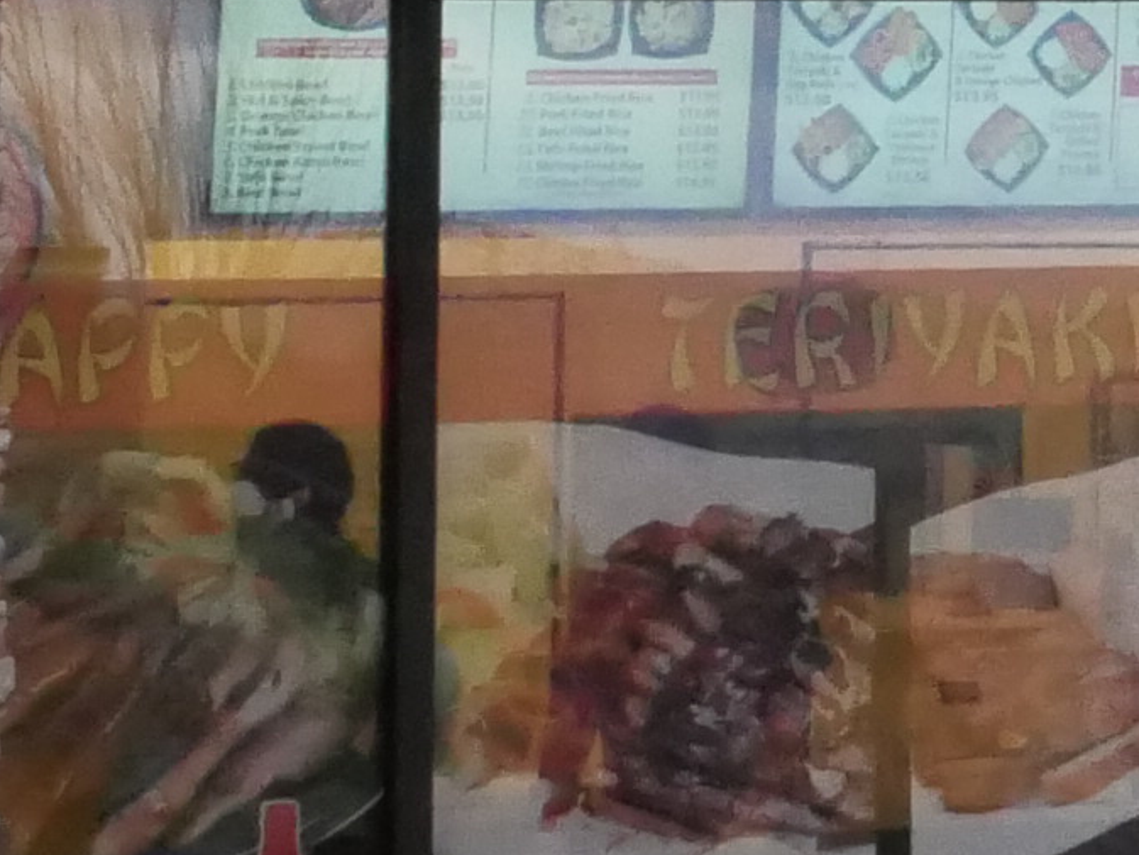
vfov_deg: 6.3
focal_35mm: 232
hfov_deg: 7.9
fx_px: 7635
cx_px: 2650
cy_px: -650
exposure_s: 1/60
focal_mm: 17
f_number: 14
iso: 3200
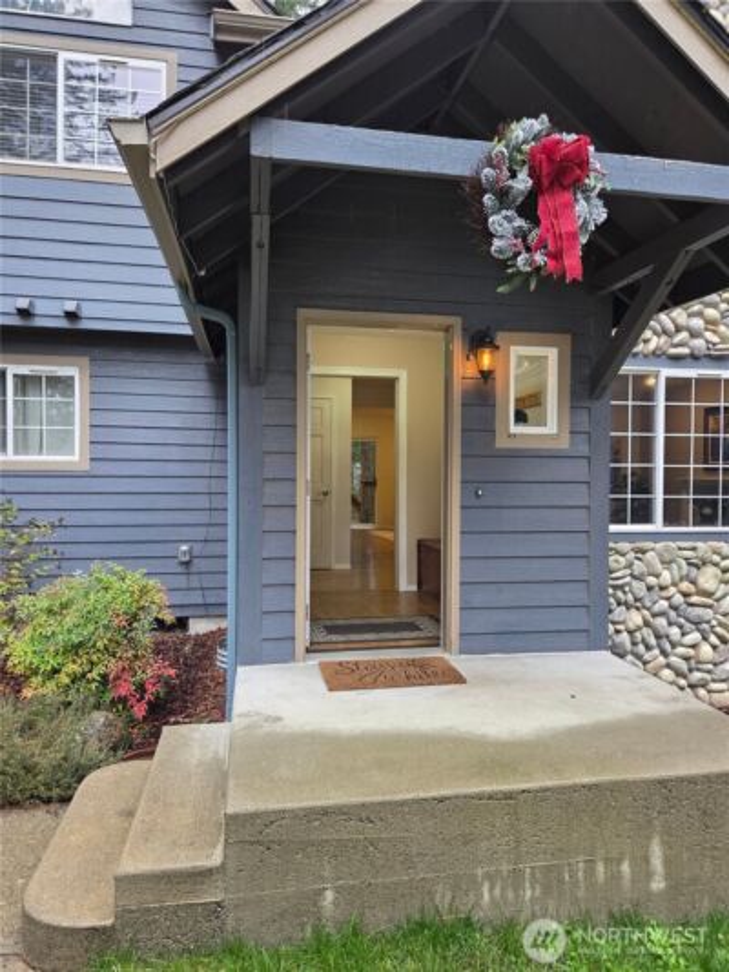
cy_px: 486
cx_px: 364
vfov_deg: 73.9
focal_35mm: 23
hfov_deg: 58.9
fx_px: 646
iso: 125
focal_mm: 5.4
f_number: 1.8
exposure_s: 1/120
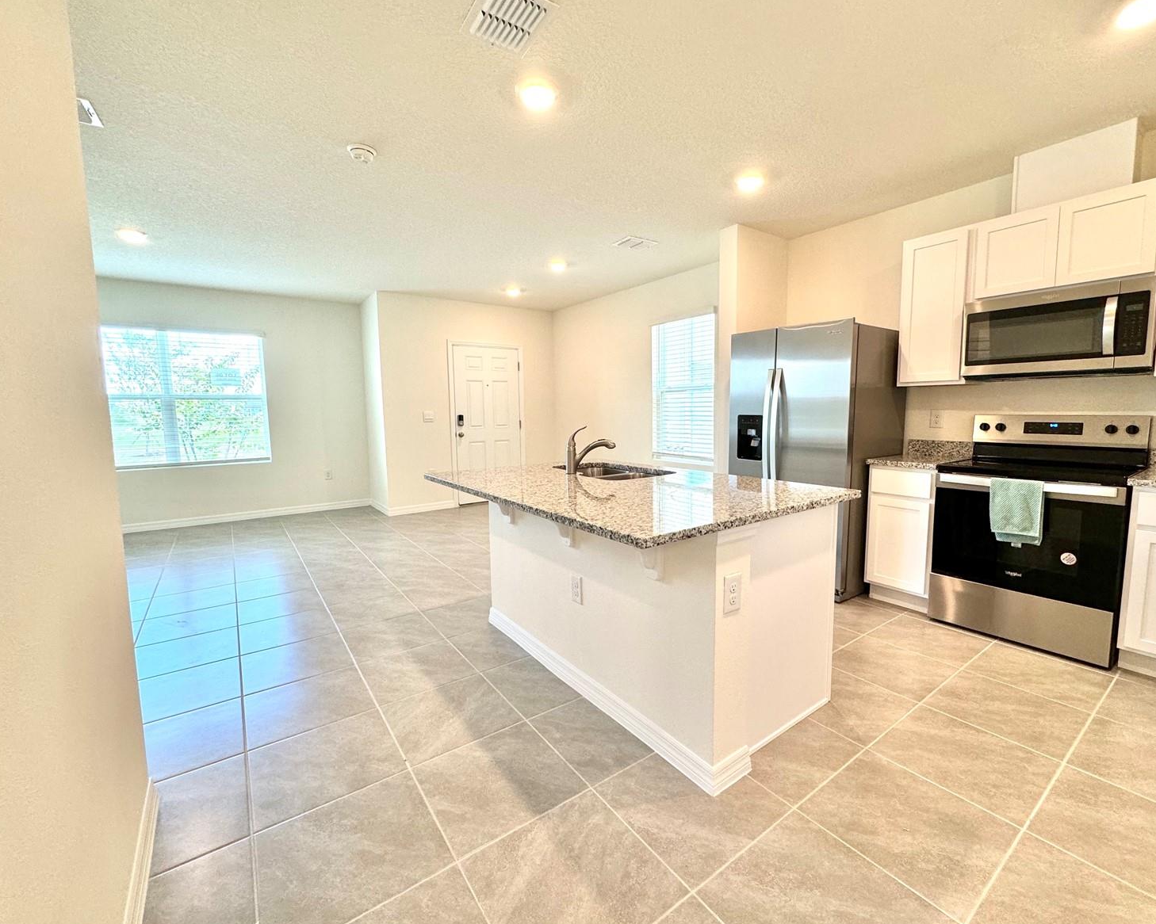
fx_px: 513
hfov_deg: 96.7
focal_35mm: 15
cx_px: 603
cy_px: 460
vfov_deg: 84.0
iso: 160
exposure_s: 1/120
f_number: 2.2
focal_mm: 2.22
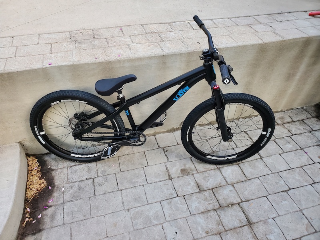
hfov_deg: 67.3
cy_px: 120
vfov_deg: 53.1
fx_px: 240
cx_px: 160
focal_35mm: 26
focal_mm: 4.3
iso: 250
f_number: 2.4
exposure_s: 1/120
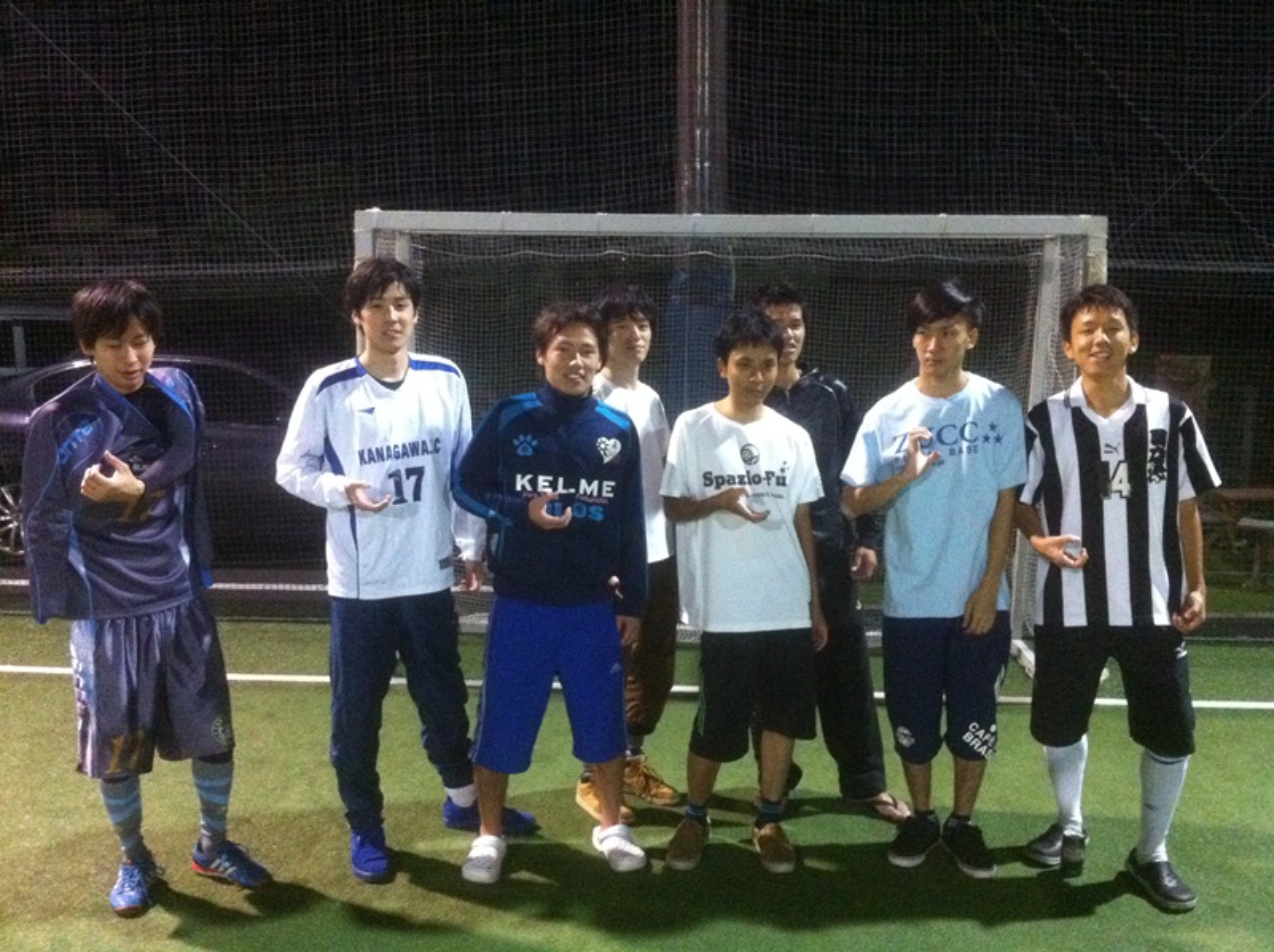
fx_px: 1287
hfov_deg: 52.7
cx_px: 637
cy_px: 476
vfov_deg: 40.6
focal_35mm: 35
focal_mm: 3.85
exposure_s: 1/17
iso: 1000
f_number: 2.8
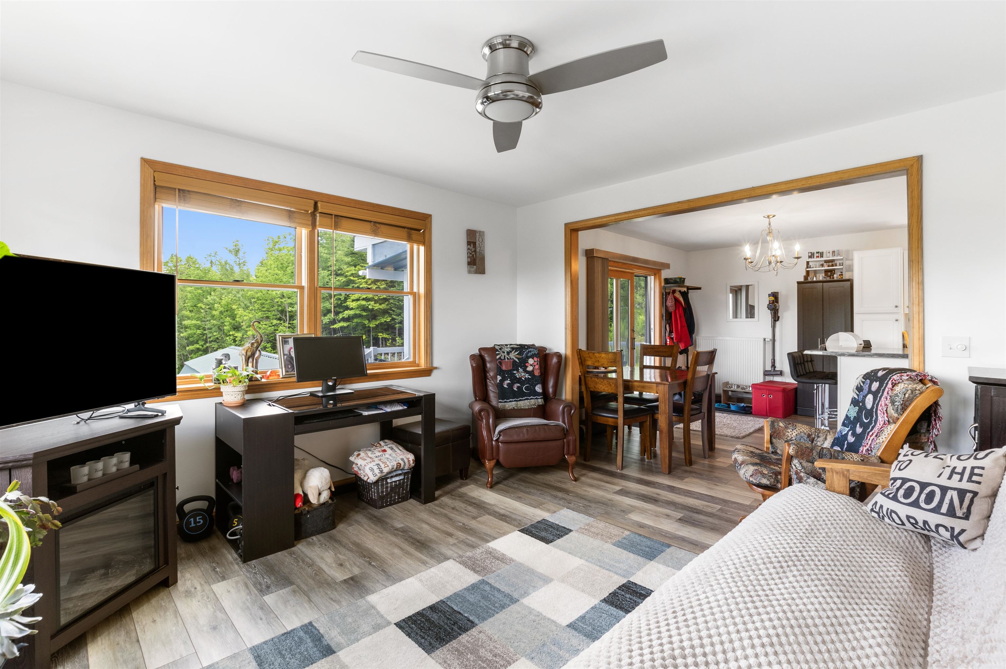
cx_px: 503
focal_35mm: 15
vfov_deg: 77.3
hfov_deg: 100.4
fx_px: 419
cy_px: 334
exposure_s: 1/5
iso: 100
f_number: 8
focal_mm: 10
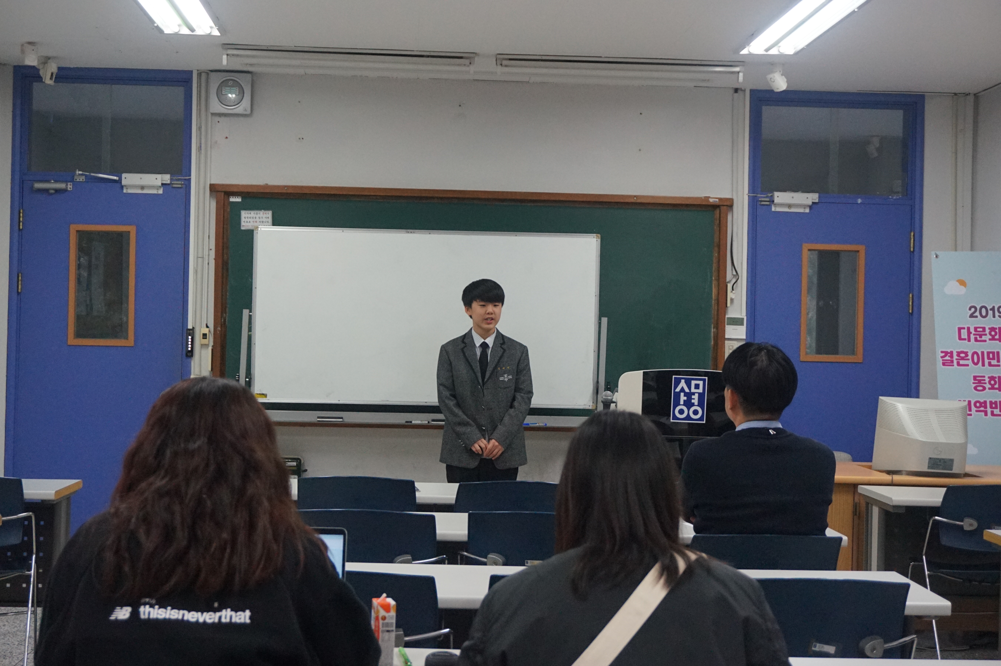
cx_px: 500
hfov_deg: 38.9
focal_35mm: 51
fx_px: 1417
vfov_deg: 26.5
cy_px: 333
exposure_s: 1/160
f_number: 5
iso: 2000
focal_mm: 34
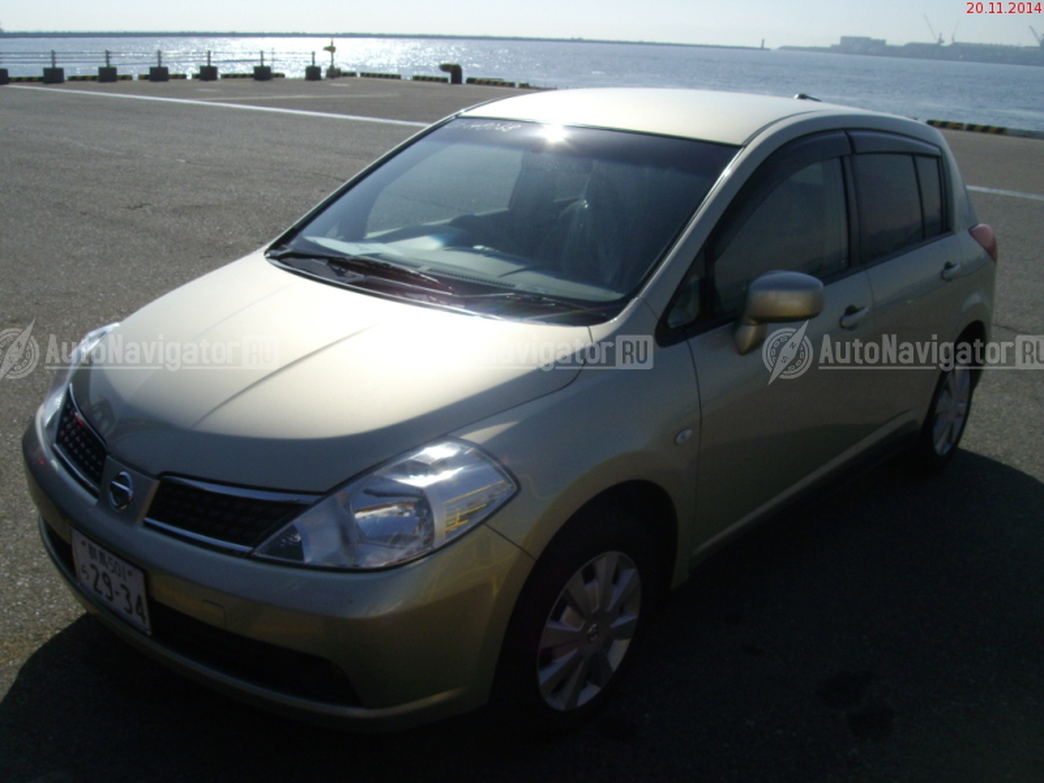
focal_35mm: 36
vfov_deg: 39.7
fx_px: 1086
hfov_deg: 51.4
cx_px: 522
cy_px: 392
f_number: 4.8
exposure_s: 1/1600
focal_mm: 6
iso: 80
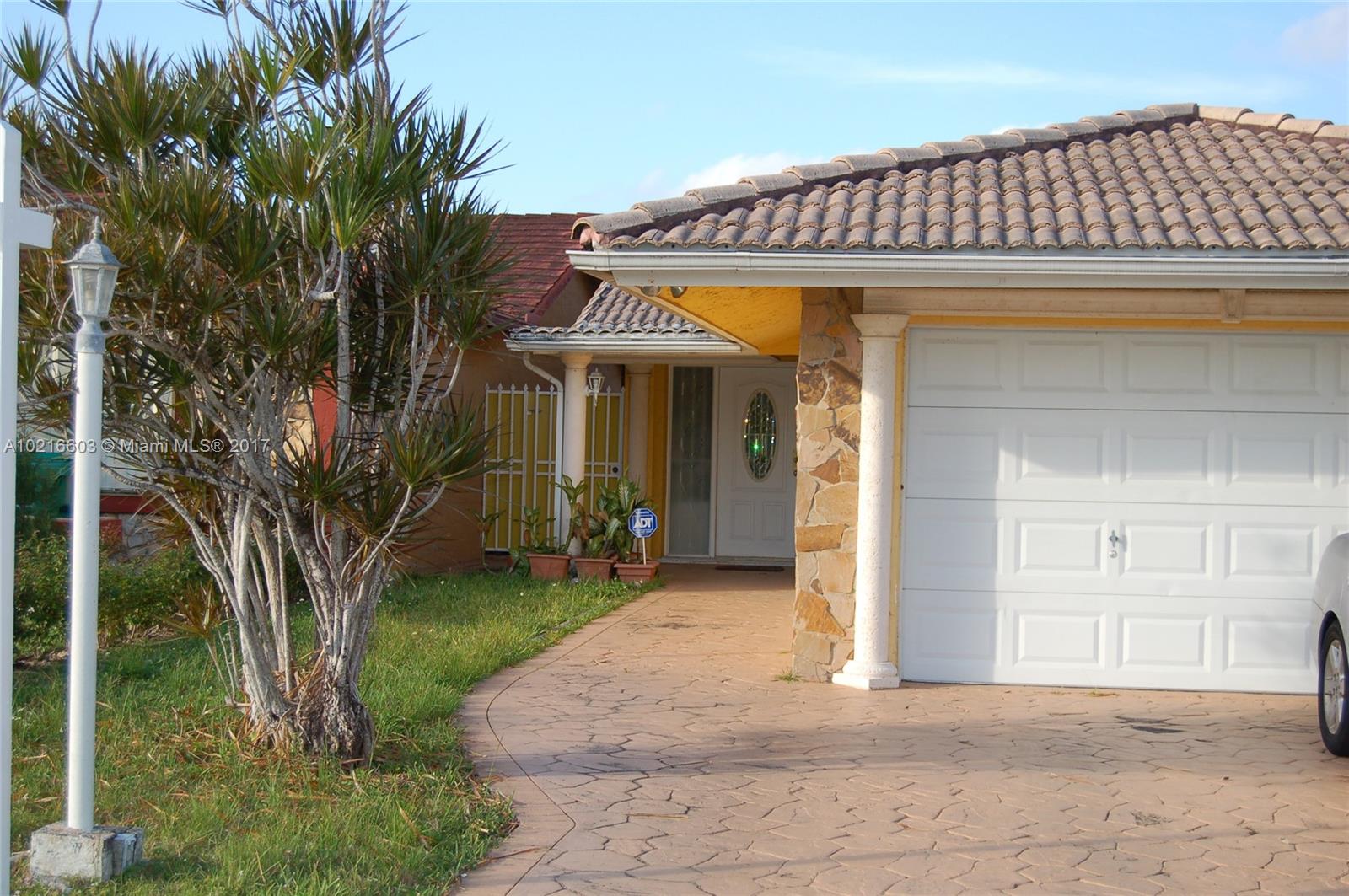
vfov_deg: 25.7
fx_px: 1965
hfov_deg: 37.9
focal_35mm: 52
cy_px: 448
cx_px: 674
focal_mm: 35
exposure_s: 1/500
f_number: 5.6
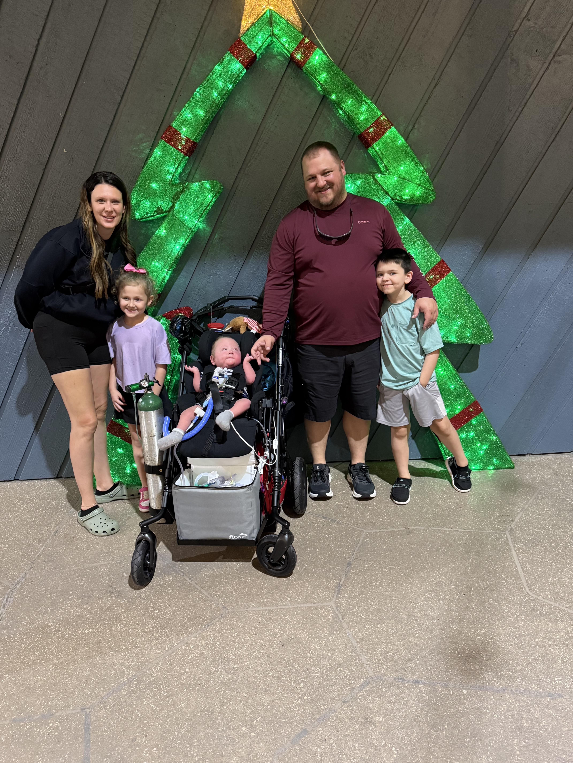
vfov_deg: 71.6
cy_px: 382
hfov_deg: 56.8
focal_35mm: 24
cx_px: 286
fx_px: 530
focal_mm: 6.76
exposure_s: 1/60
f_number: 1.78
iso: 800
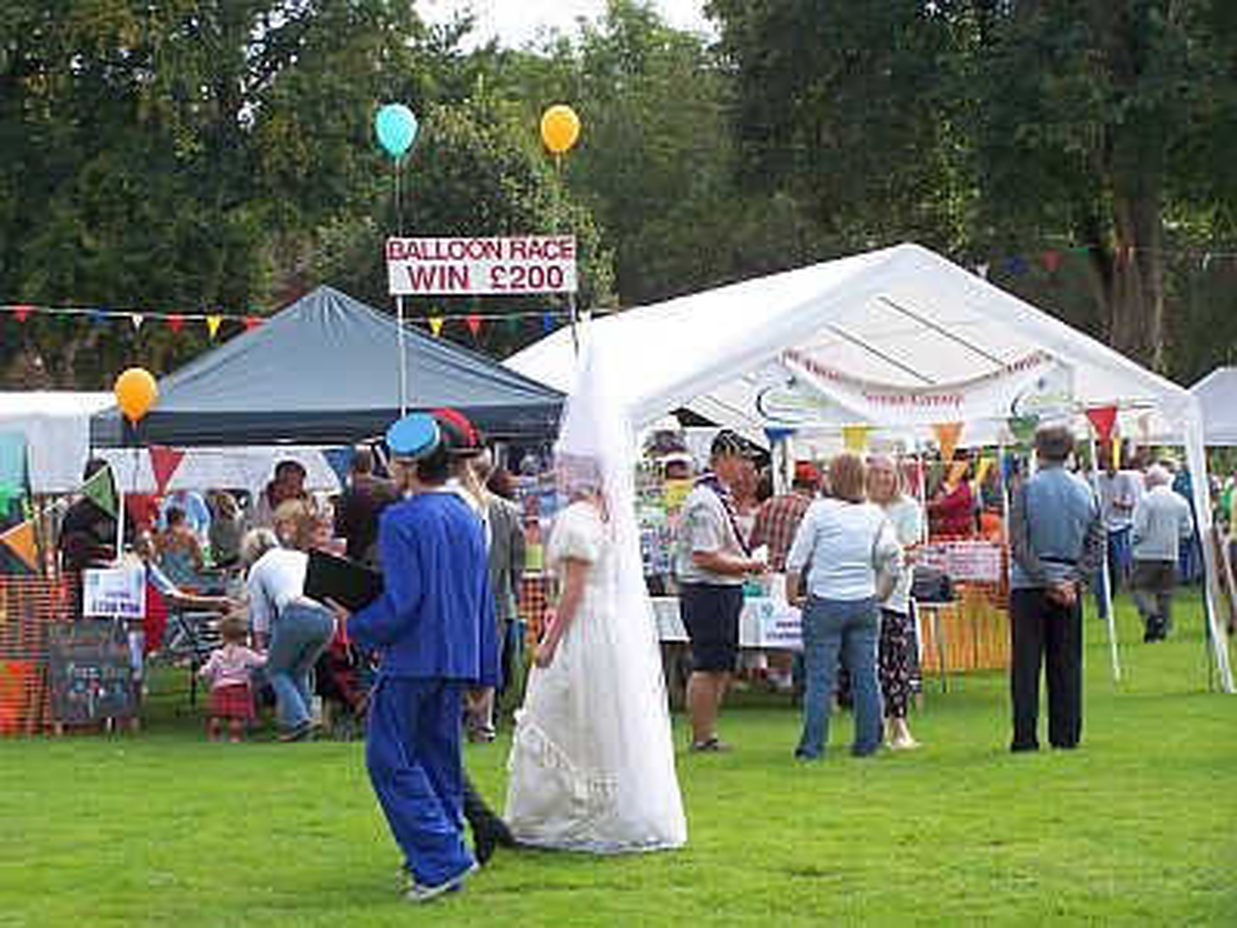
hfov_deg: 18.7
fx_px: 3752
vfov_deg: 14.1
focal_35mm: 105
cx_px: 618
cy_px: 464
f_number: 3.2
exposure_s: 1/350
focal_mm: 17.5
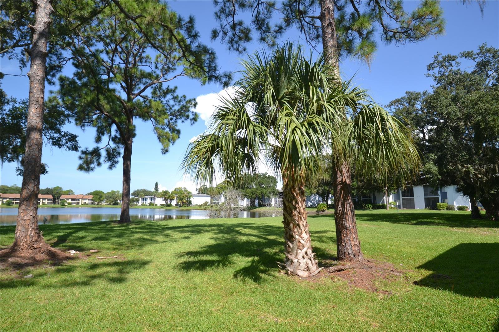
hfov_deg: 85.4
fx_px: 270
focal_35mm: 20
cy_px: 166
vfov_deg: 63.2
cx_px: 250
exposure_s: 1/200
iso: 100
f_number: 7.1
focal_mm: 13
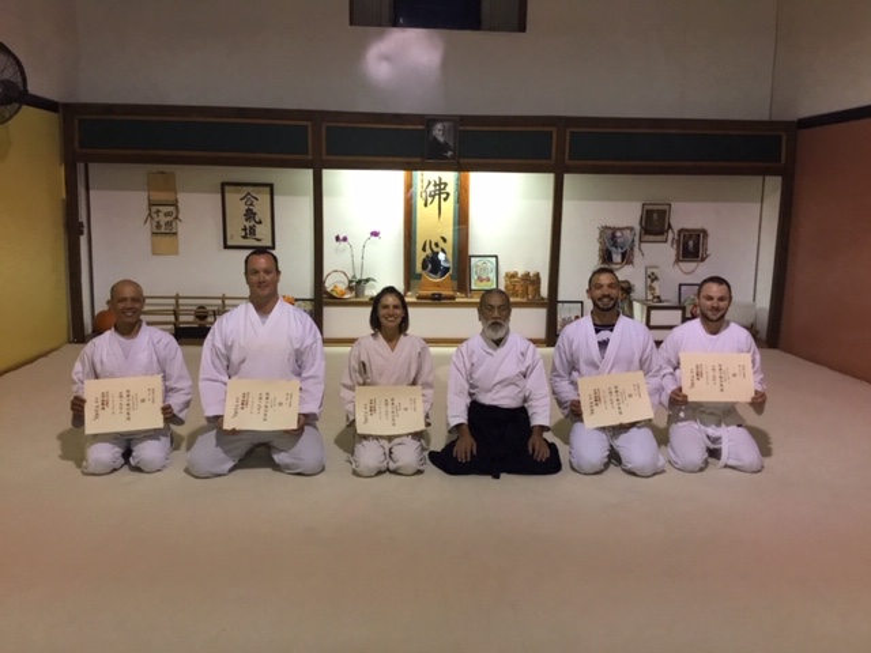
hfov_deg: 58.4
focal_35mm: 31
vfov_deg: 45.4
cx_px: 436
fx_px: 780
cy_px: 326
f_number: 2.4
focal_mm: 3.3
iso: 200
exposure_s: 1/33
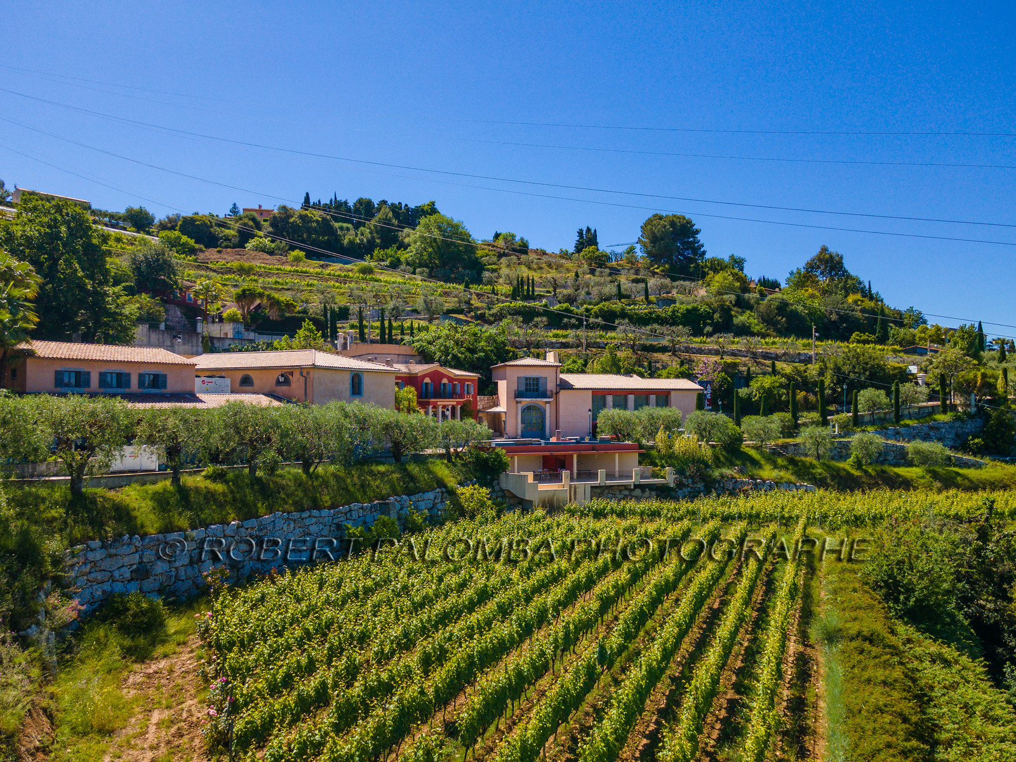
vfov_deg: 56.8
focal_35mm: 24
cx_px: 508
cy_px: 381
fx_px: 704
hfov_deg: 71.6
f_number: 2.8
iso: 100
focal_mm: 4.5
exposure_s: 1/500
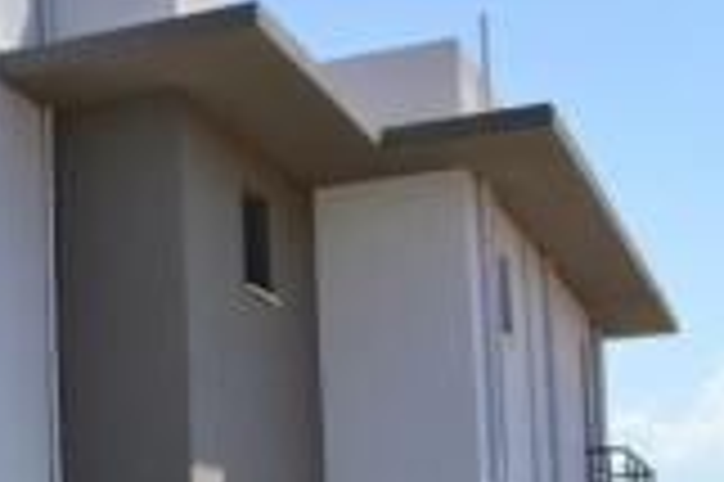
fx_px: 1607
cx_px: -180
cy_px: 489
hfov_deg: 23.0
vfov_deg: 16.6
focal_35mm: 80
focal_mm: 18
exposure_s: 1/250
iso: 100
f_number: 8
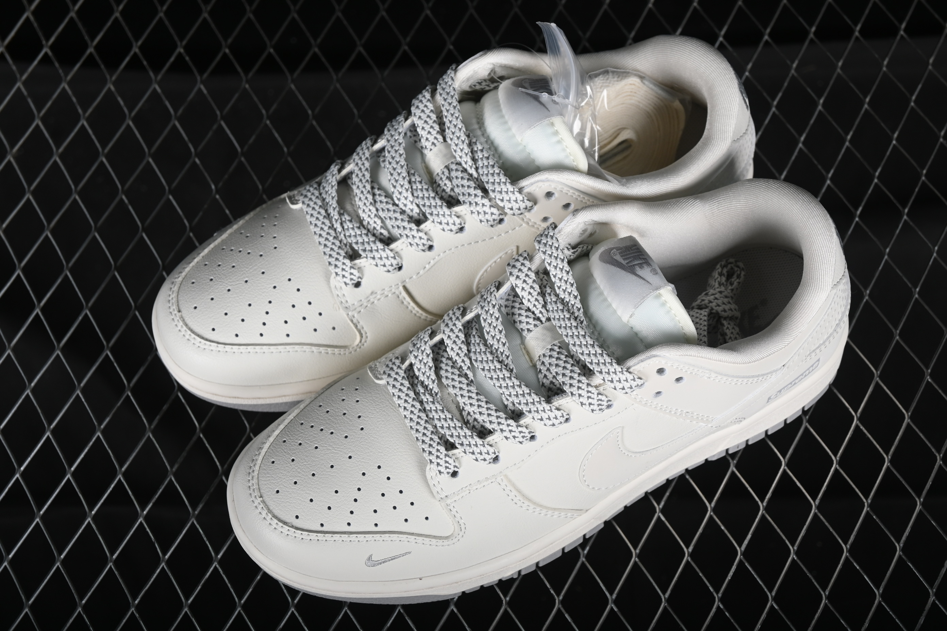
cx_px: 474
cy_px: 316
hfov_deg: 27.0
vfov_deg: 18.2
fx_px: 1973
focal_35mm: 75
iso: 200
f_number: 7.1
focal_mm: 50
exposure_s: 1/200
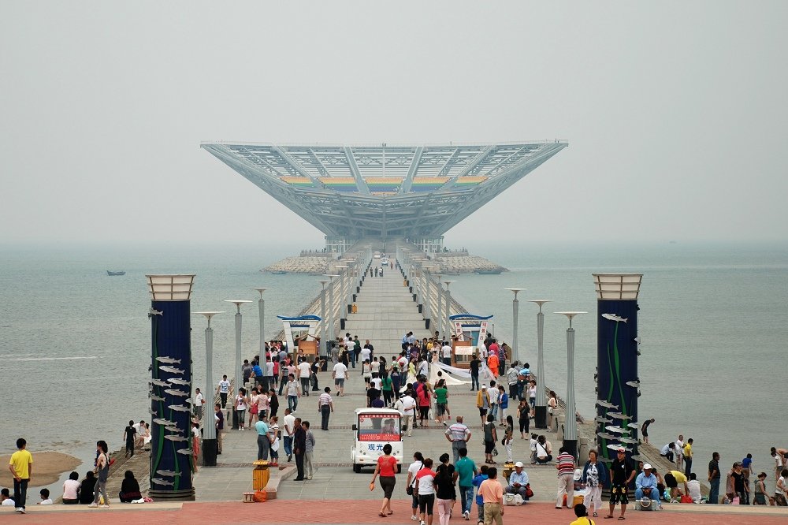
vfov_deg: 13.8
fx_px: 2166
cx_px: 394
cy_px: 262
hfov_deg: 20.6
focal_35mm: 99
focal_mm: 66
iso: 100
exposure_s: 1/500
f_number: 5.3
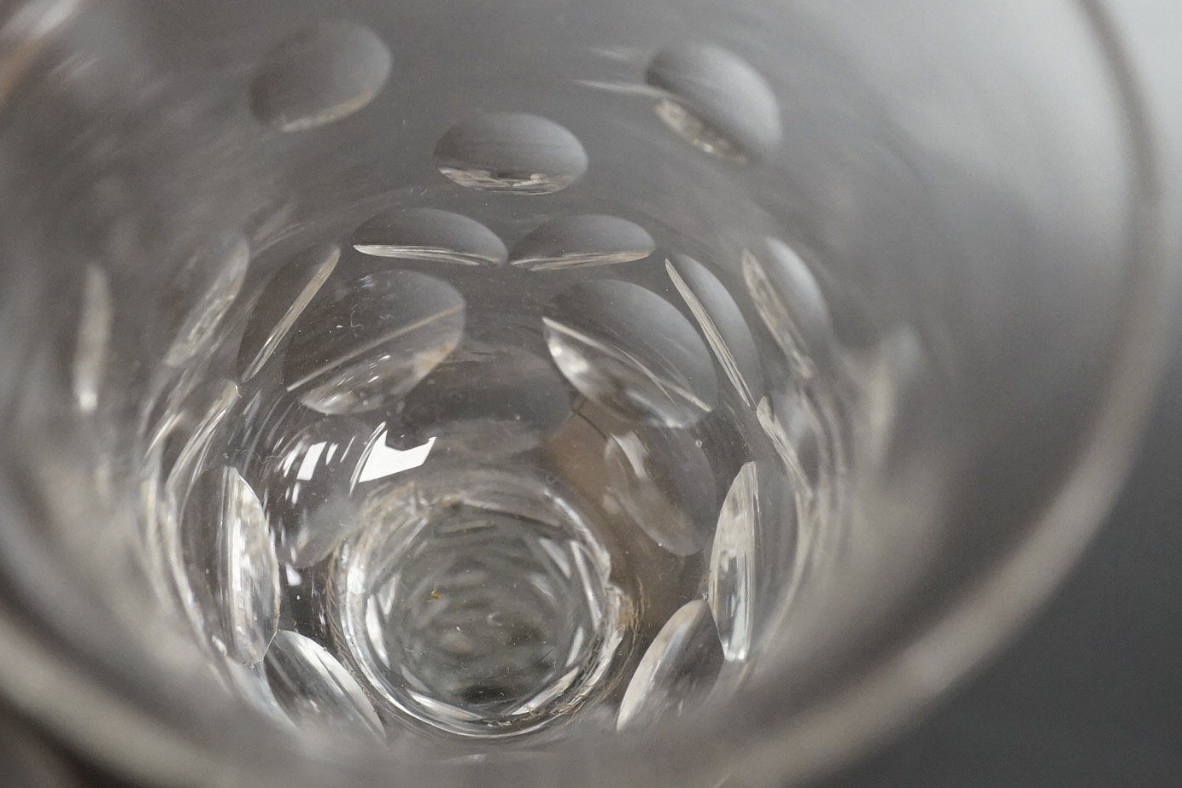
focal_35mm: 64
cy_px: 244
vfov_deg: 21.1
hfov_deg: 31.3
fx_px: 2101
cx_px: 483
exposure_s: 1/100
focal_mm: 30
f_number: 9
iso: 2500
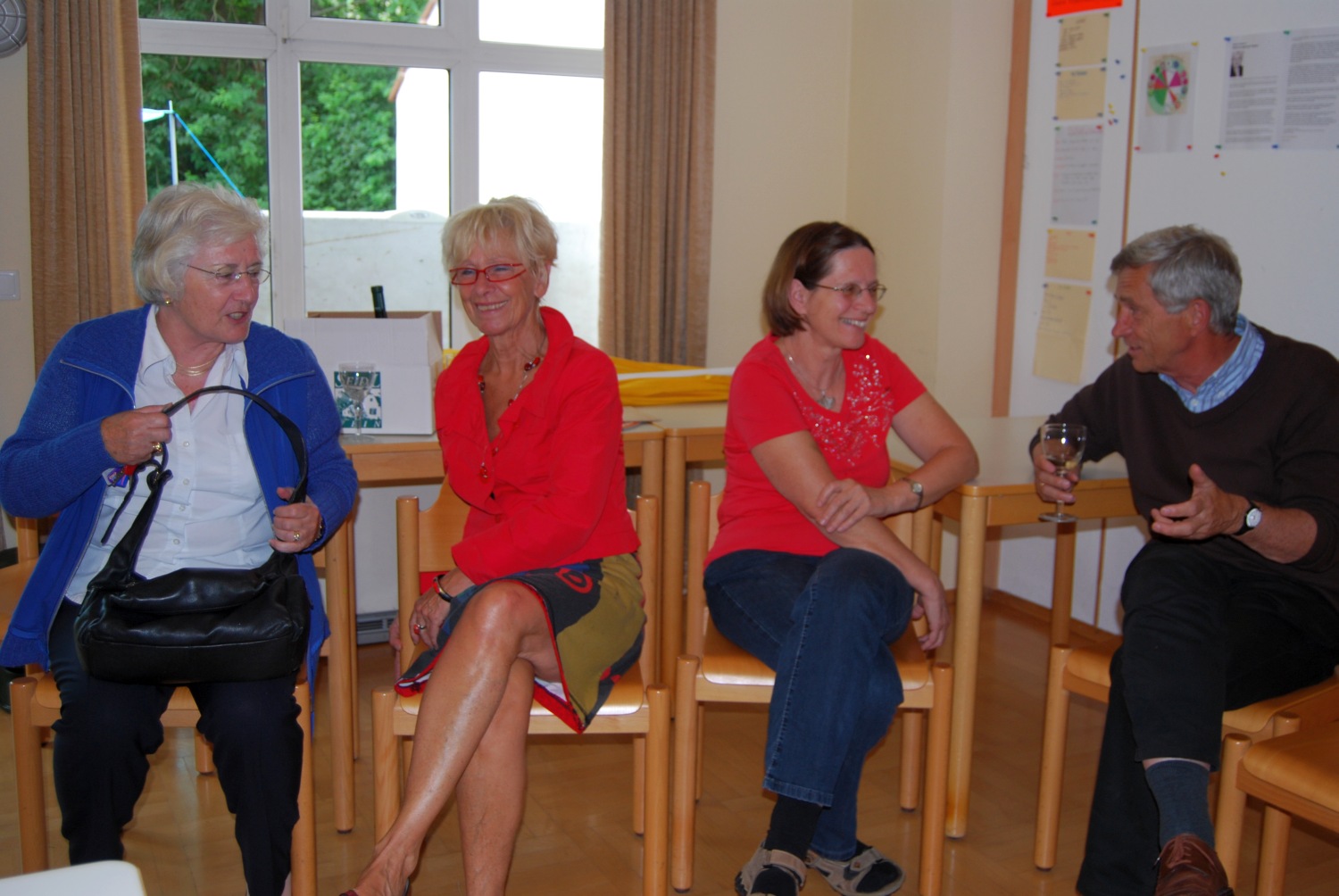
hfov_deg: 53.1
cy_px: 448
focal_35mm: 36
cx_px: 670
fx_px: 1341
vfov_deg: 37.0
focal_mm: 24
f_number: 4
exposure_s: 1/60
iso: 200
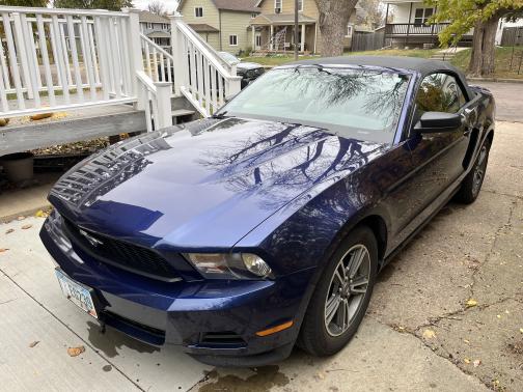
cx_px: 262
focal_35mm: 26
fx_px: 393
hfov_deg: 67.3
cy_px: 196
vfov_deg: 53.1
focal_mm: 5.1
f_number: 1.6
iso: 50
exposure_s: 1/344
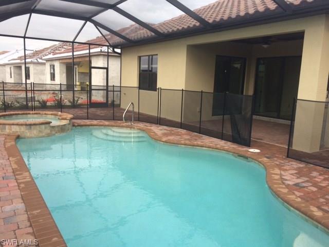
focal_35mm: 29
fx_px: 276
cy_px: 124
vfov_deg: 48.2
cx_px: 164
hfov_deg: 61.7
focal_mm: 4.15
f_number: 2.2
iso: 32
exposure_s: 1/304
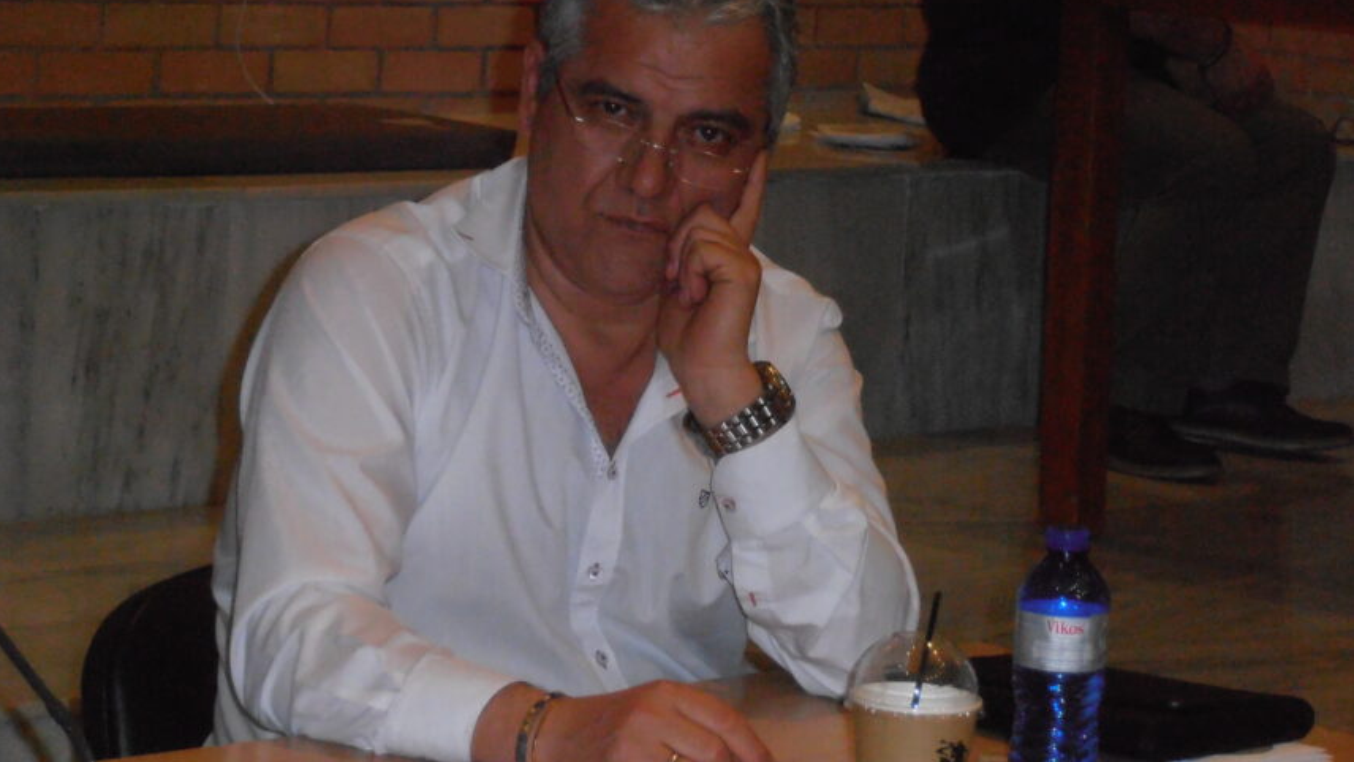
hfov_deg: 14.2
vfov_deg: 8.0
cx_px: 675
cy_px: 387
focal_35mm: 151
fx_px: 5423
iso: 800
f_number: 5.8
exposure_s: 1/60
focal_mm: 24.39
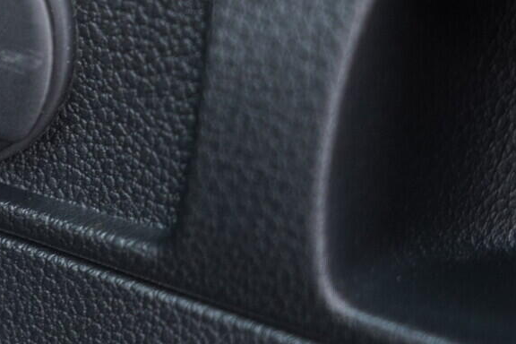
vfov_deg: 14.9
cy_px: -7
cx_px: -114
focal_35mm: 90
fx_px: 1290
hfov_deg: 21.0
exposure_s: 1/40
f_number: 2.8
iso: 800
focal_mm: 24
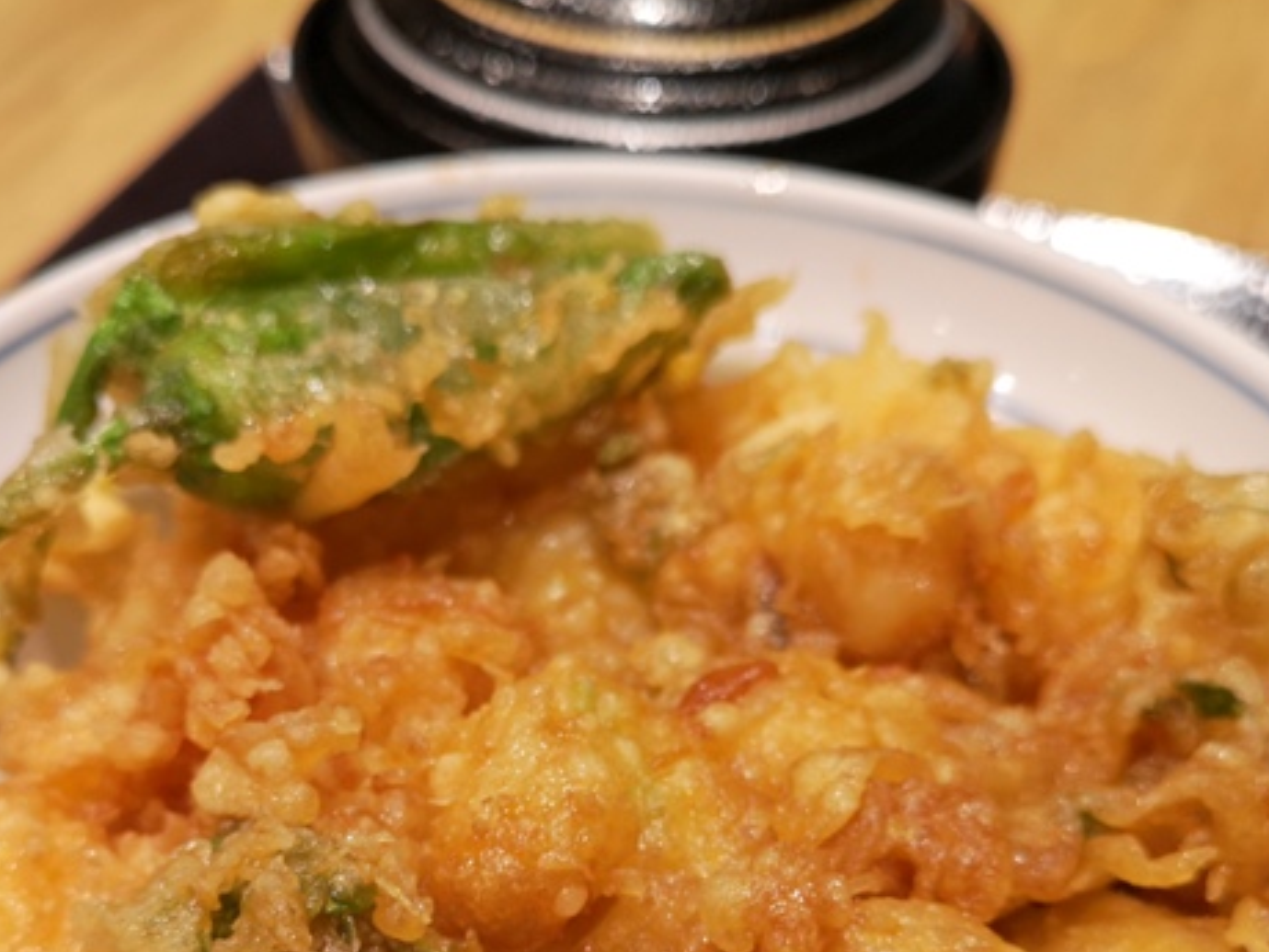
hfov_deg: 40.4
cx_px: 557
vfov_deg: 29.8
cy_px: 820
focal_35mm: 47
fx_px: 1723
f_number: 1.8
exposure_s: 1/50
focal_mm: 3.95
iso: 80
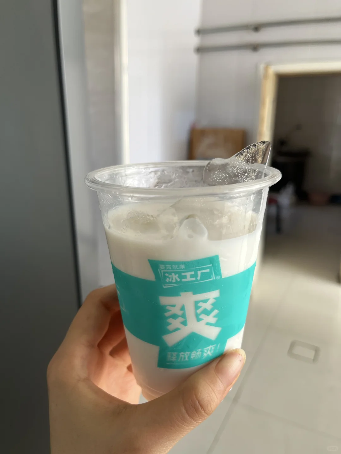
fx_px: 341
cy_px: 227
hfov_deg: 53.1
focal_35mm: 26
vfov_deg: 67.3
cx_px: 170
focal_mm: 5.1
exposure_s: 1/121
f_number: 1.6
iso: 64
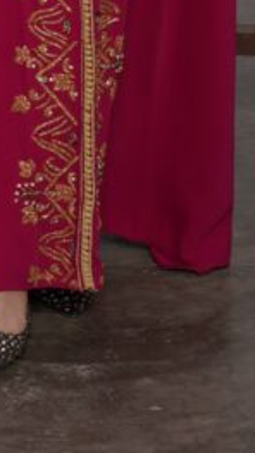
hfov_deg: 6.6
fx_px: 2207
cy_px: -220
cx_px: 79
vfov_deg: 11.3
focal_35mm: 184
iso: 100
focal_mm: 48.7
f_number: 9
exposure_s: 1/160
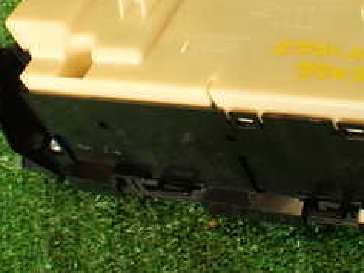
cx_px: 392
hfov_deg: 22.8
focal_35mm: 81
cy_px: 44
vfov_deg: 18.0
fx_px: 852
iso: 200
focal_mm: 5.79
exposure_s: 1/50
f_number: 2.4
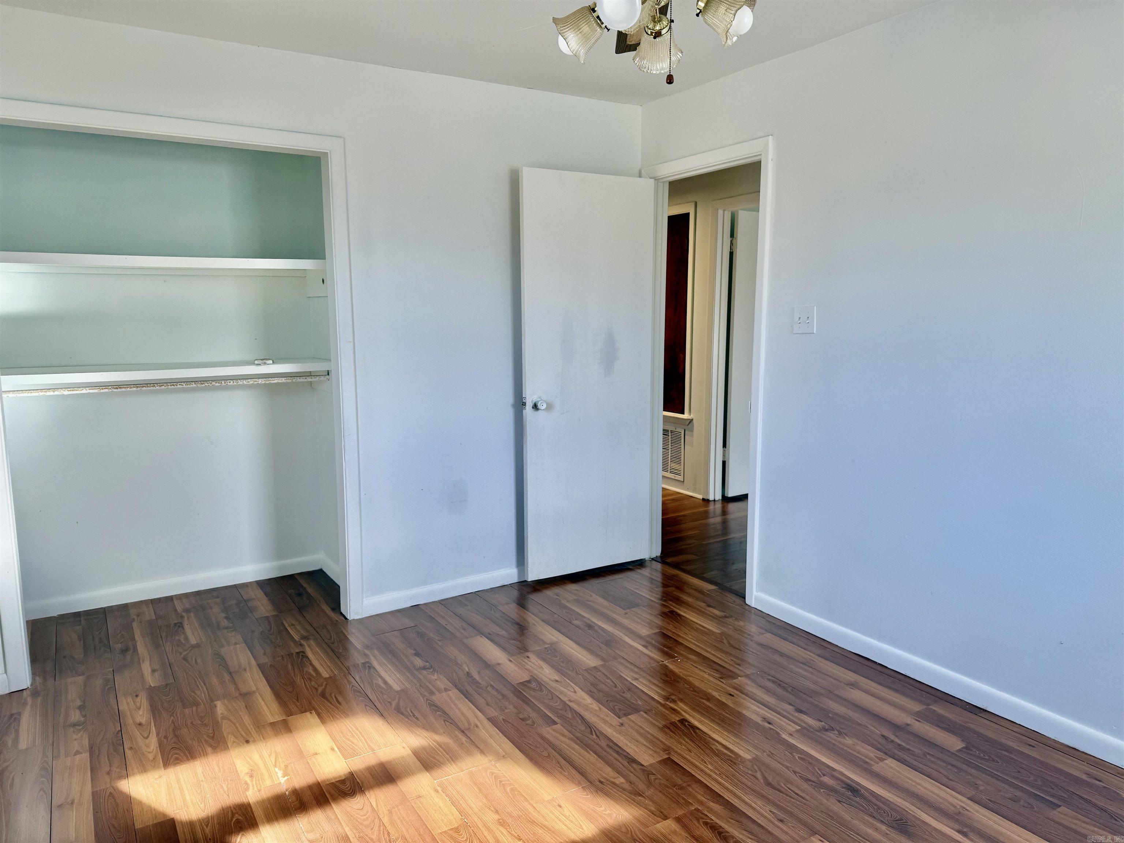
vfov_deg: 56.8
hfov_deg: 71.6
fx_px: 779
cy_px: 422
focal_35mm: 24
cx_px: 562
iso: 64
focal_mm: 6.76
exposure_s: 1/121
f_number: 1.78
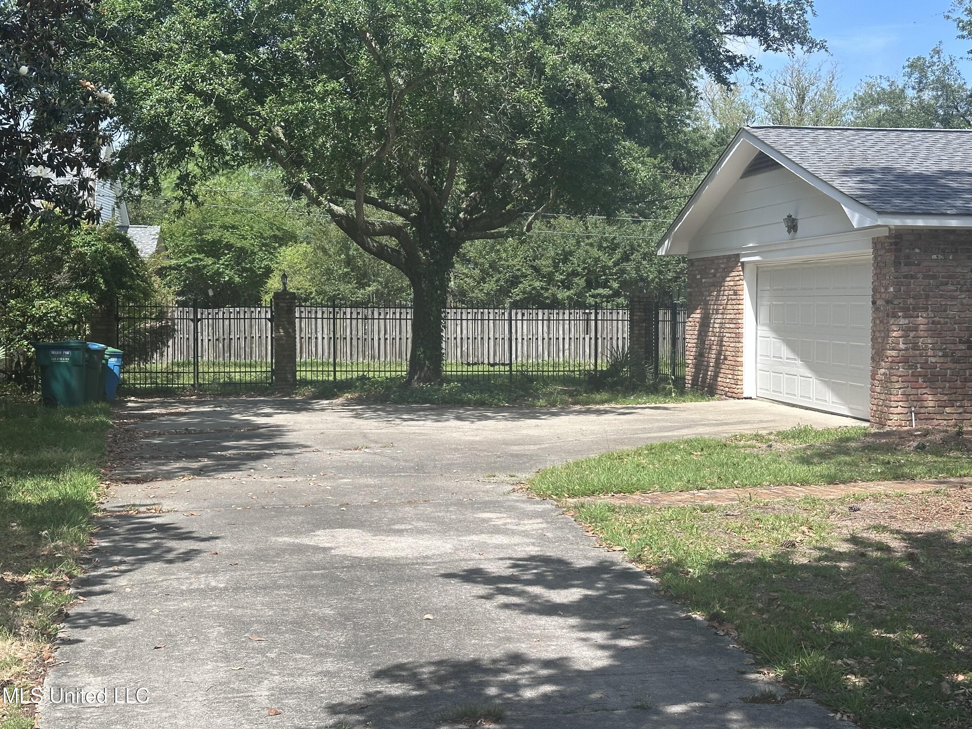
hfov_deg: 39.7
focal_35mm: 48
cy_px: 364
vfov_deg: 30.3
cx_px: 486
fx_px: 1348
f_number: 1.78
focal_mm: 6.86
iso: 64
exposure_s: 1/2597
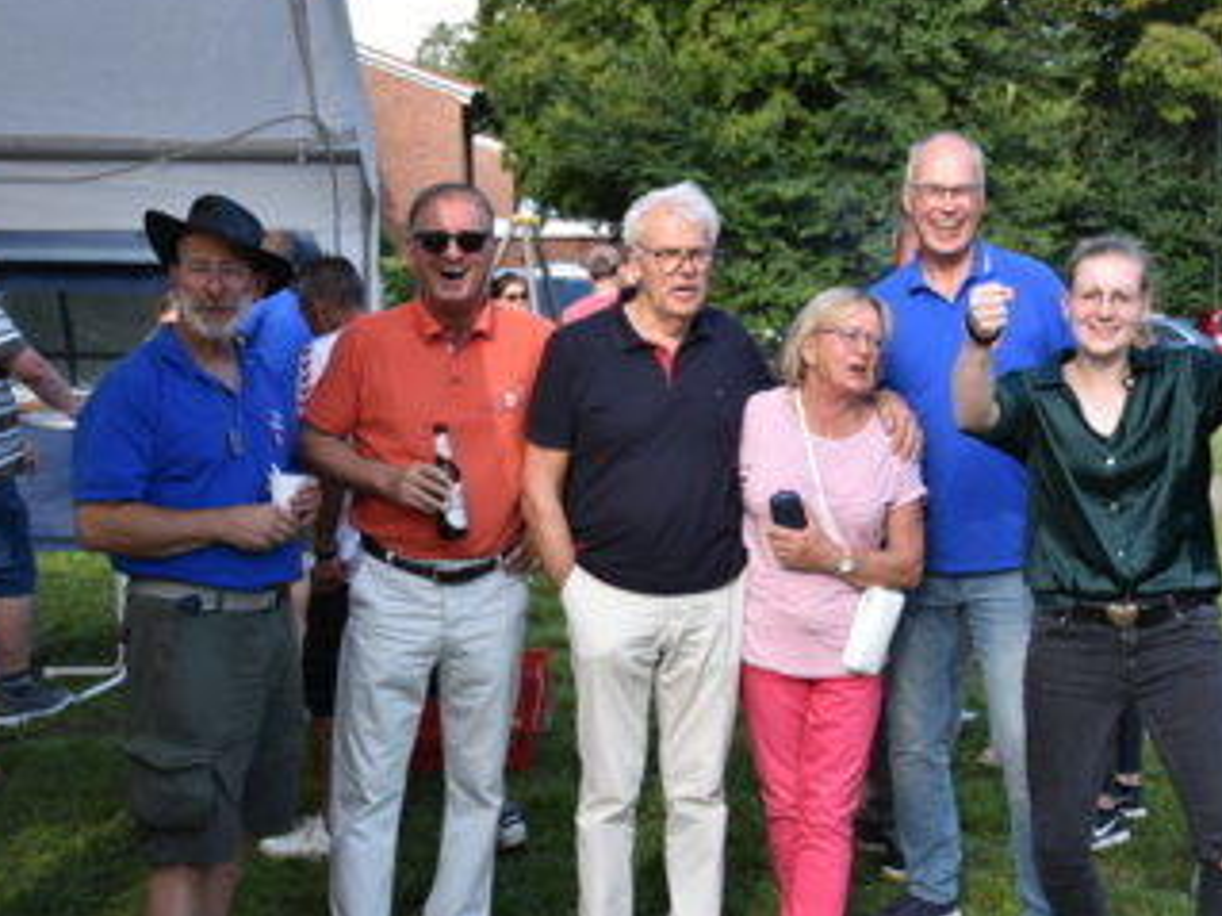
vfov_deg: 30.8
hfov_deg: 40.3
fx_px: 1659
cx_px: 713
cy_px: 424
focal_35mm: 47
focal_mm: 26
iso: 400
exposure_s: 1/1000
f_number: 4
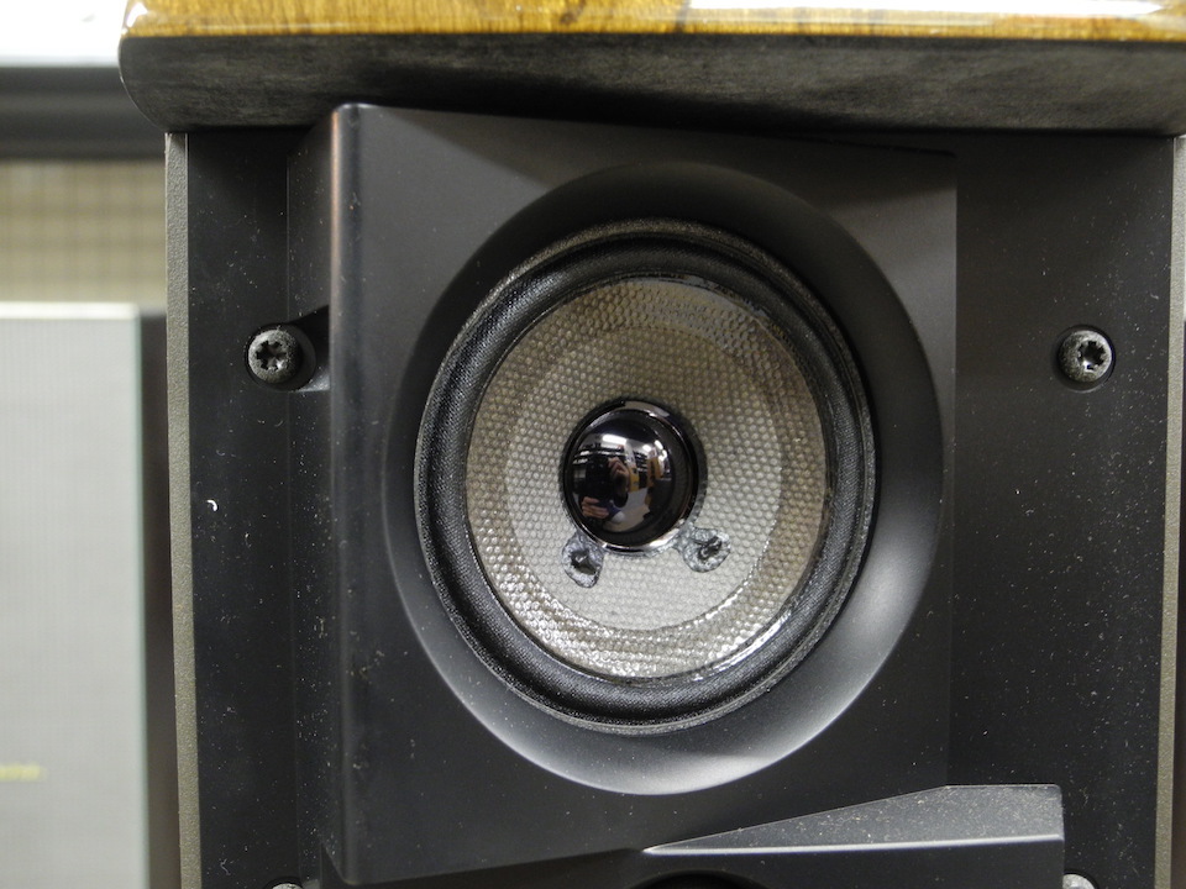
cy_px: 444
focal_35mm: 32
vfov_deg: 44.2
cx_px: 593
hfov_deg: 56.8
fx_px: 1096
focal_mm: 6.8
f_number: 2.8
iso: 400
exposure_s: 1/7.8
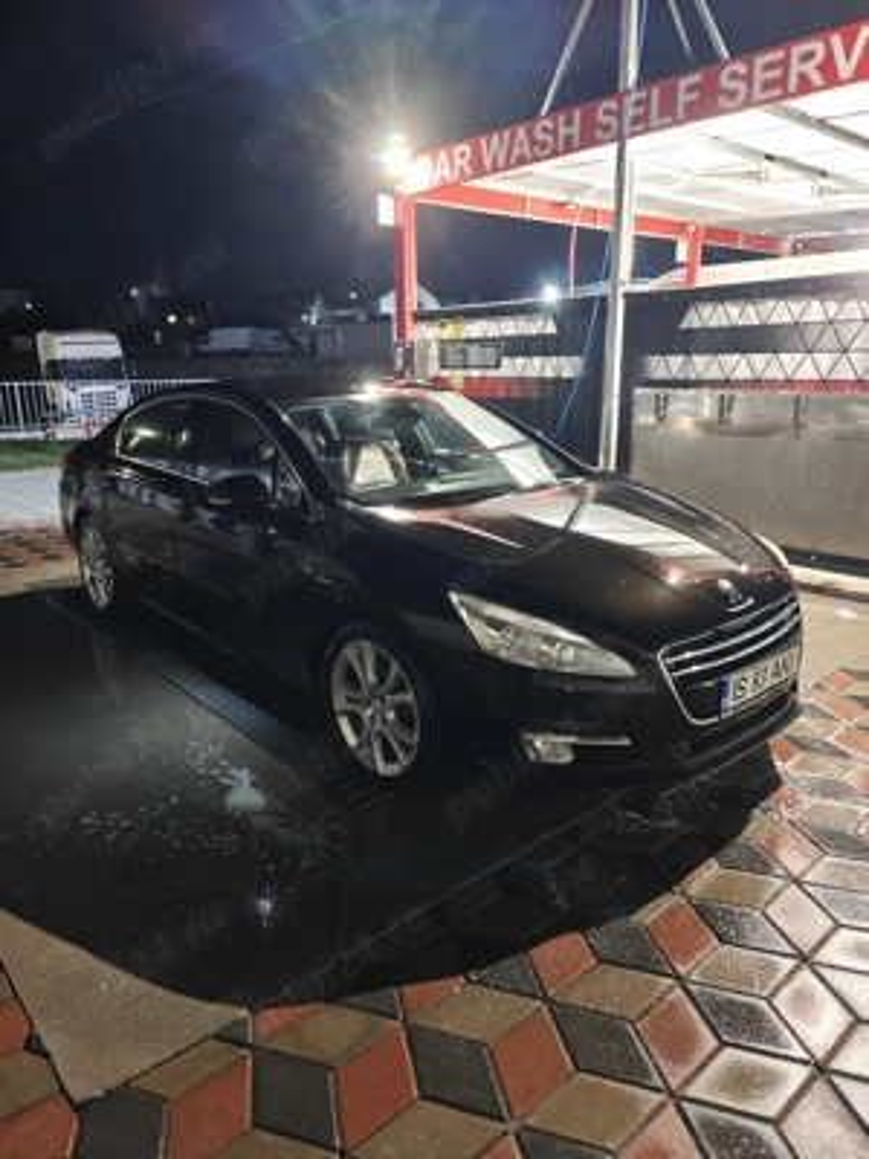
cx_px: 434
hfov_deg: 58.9
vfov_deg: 73.9
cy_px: 580
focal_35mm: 23
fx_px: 770
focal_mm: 6.06
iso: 1250
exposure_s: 1/25
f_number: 1.6
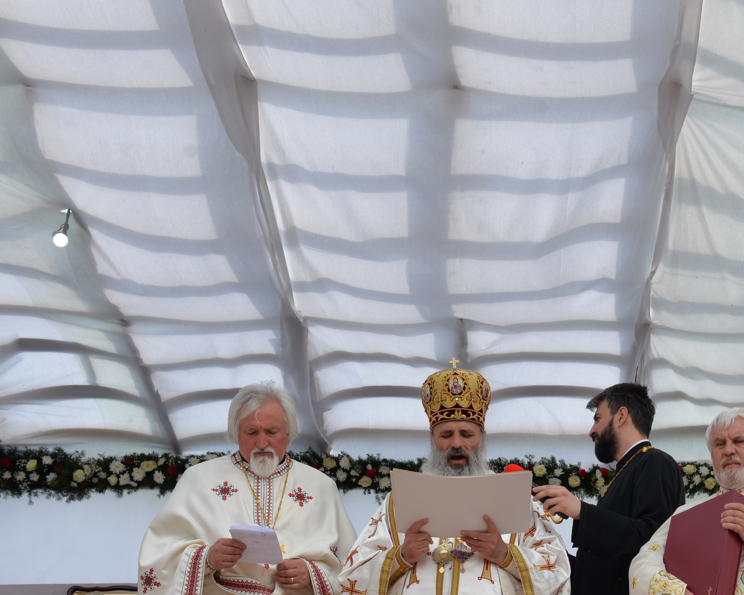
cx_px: 790
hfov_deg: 25.1
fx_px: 1563
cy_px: 520
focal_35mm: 71
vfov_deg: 21.2
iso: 200
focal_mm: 35
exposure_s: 1/400
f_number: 10
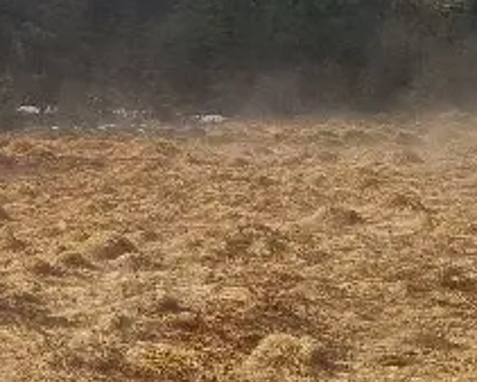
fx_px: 1695
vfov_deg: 12.1
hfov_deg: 14.4
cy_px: -235
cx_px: -339
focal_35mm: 120
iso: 50
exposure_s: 1/2500
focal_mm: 5.4
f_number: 1.8
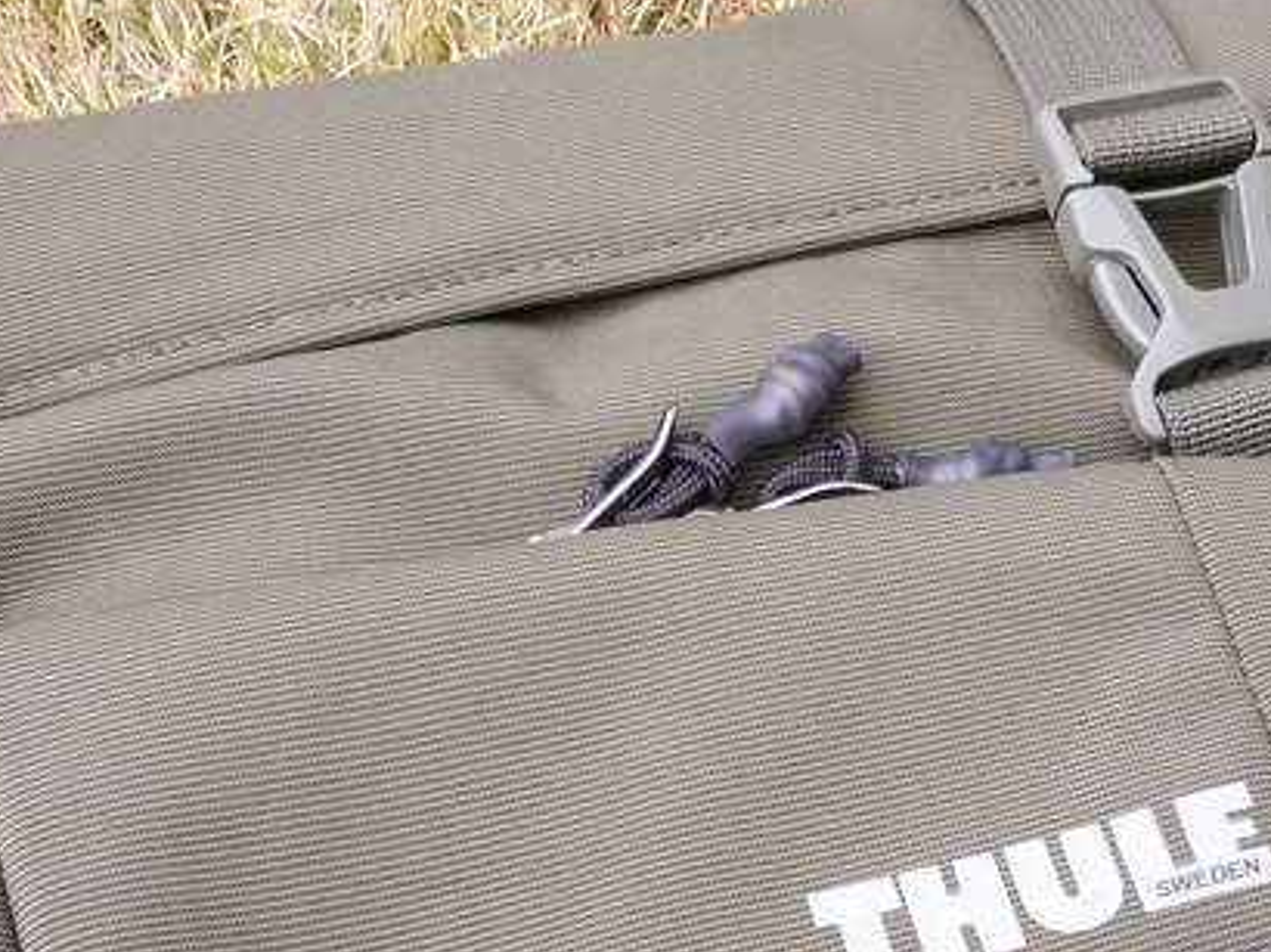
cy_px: 1157
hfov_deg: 24.4
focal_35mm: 80
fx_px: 2936
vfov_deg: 17.5
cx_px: 747
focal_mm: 4.5
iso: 130
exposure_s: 1/50
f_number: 2
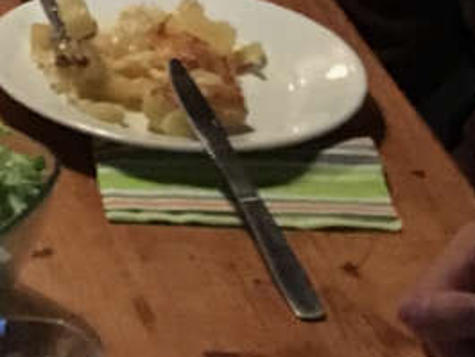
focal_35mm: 175
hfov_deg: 10.6
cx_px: -402
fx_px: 2402
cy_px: -520
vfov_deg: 7.8
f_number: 2.2
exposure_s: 1/17
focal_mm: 4.2
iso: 320
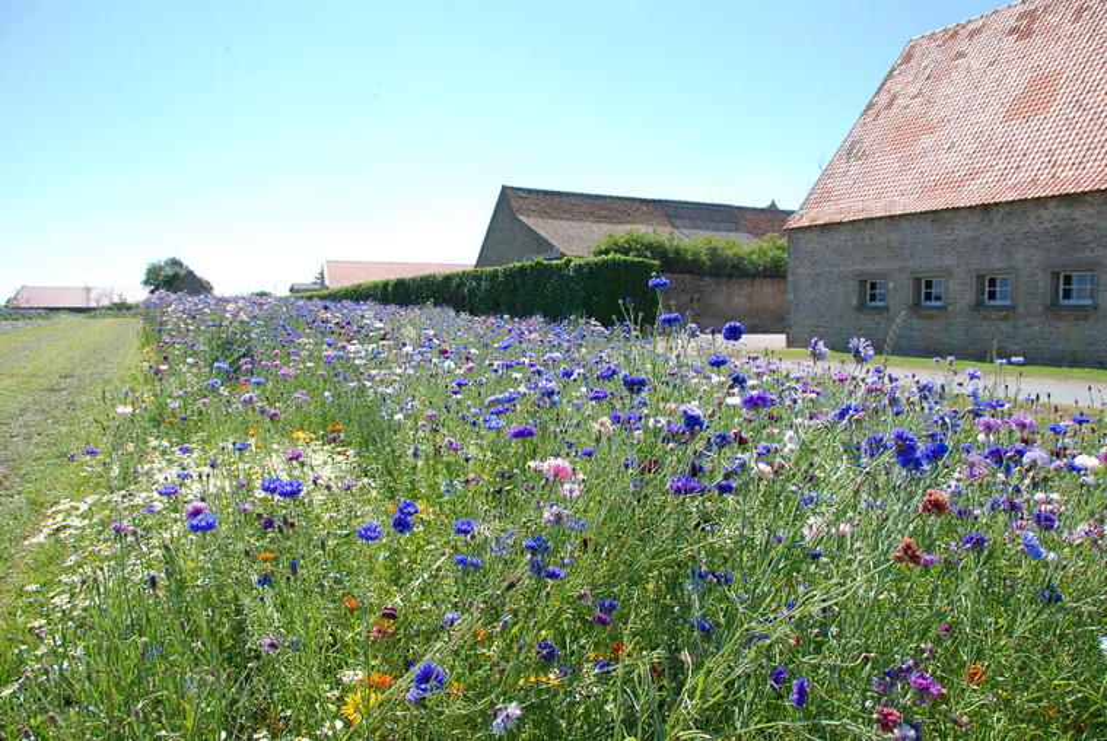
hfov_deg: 67.3
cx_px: 554
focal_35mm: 27
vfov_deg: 48.0
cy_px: 370
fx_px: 831
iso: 100
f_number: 7.1
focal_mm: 18
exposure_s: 1/200
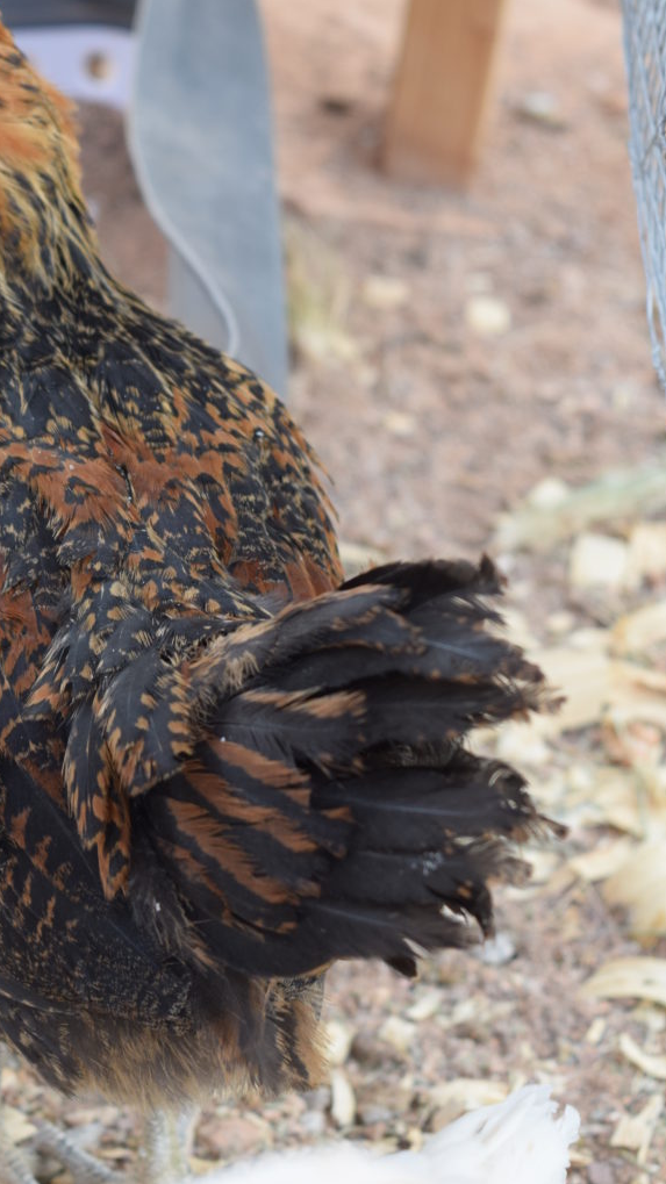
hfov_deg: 10.9
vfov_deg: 19.3
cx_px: 102
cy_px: 460
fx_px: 3486
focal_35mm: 111
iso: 400
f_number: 7.1
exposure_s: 1/200
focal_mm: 48
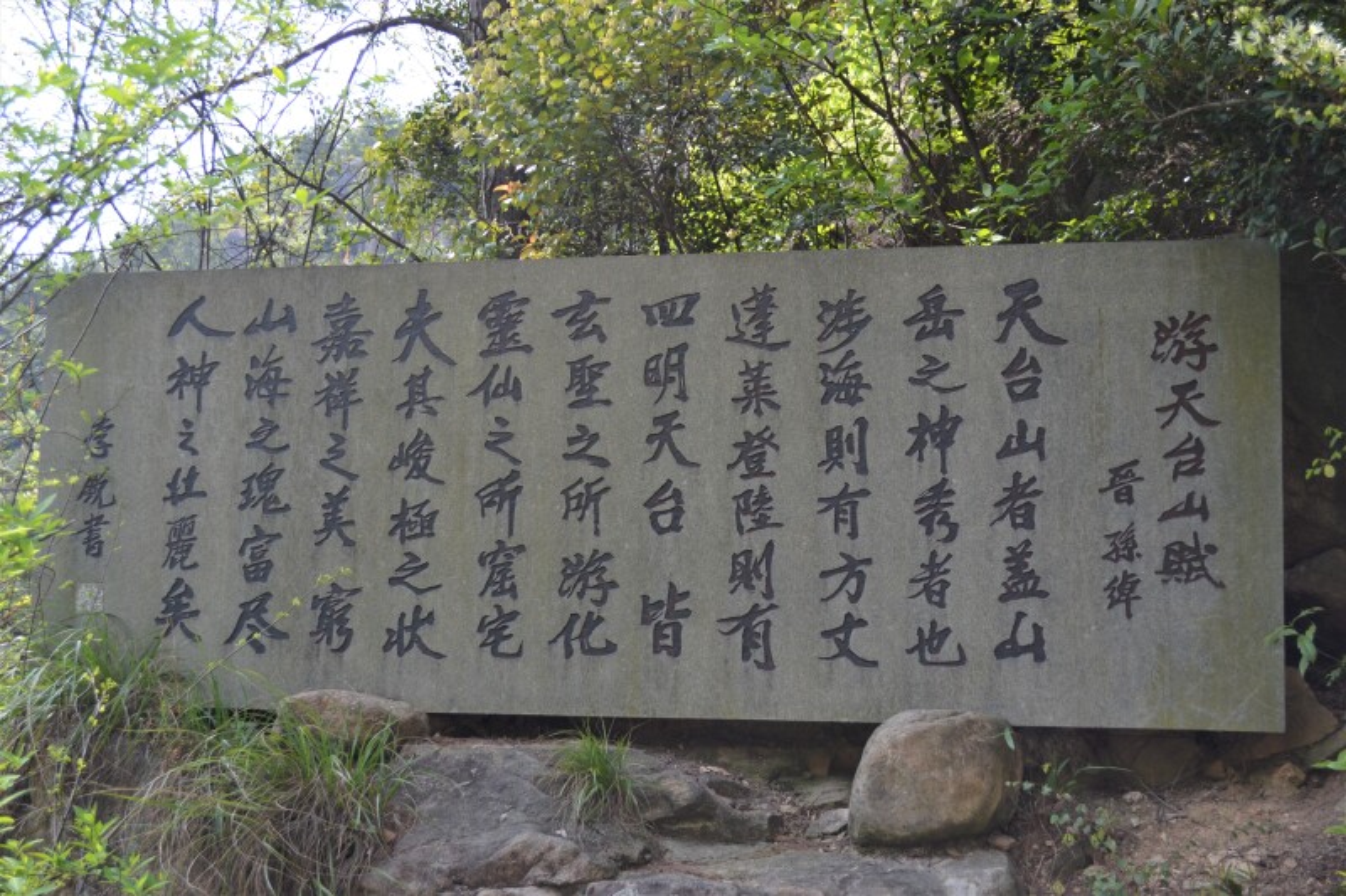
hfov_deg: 36.9
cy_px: 448
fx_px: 2018
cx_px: 673
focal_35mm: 54
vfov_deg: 25.0
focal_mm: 36
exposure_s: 1/160
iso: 100
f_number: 6.3
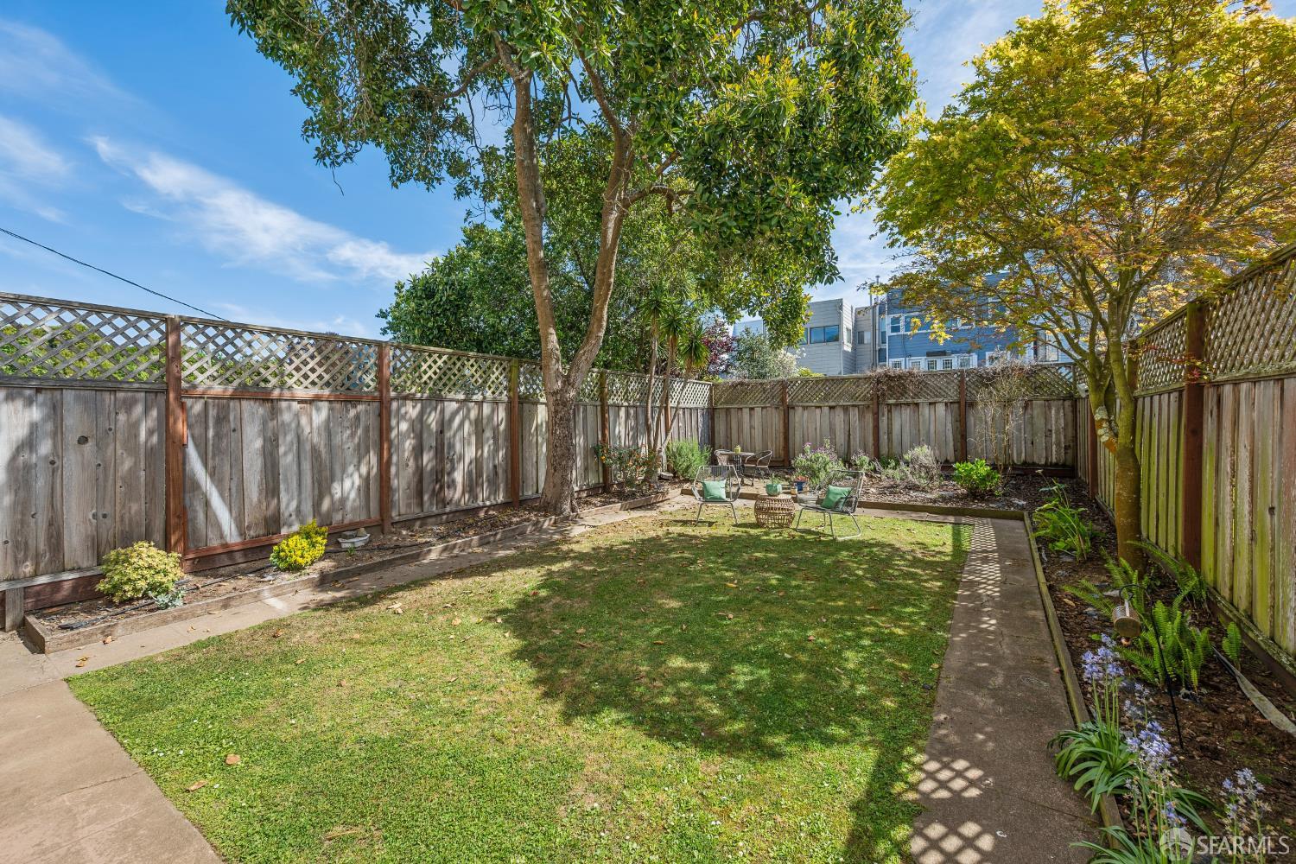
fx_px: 522
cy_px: 432
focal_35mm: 14
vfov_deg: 79.2
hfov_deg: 102.3
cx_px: 648
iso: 100
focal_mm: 14.5
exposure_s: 1/160
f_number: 7.1
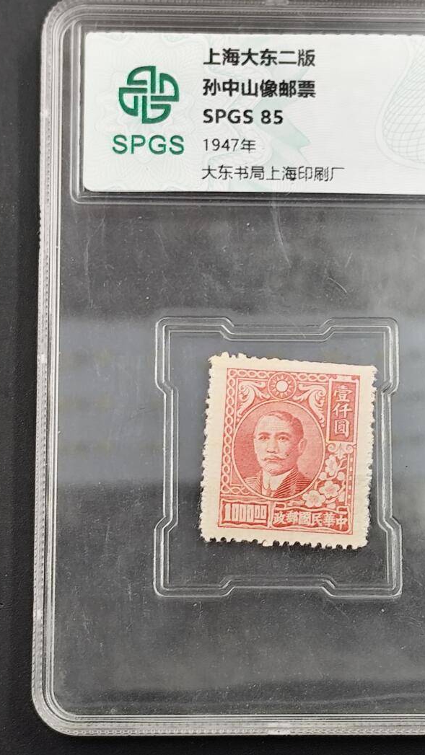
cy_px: 377
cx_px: 286
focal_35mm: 118
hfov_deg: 10.3
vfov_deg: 18.2
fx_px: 2364
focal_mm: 6.14
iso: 64
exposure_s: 1/100
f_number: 1.65
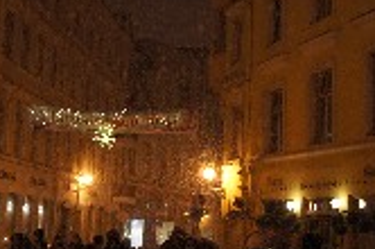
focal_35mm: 65
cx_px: 183
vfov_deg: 20.8
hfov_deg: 31.0
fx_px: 676
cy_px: 109
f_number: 3.5
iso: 1600
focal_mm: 18
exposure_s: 1/100
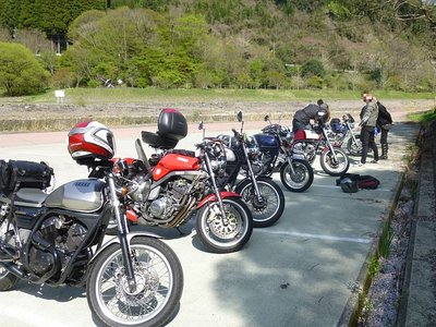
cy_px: 164
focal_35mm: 25
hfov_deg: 69.4
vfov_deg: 54.9
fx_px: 315
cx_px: 218
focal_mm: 4.5
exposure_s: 1/800
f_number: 3.1
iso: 100
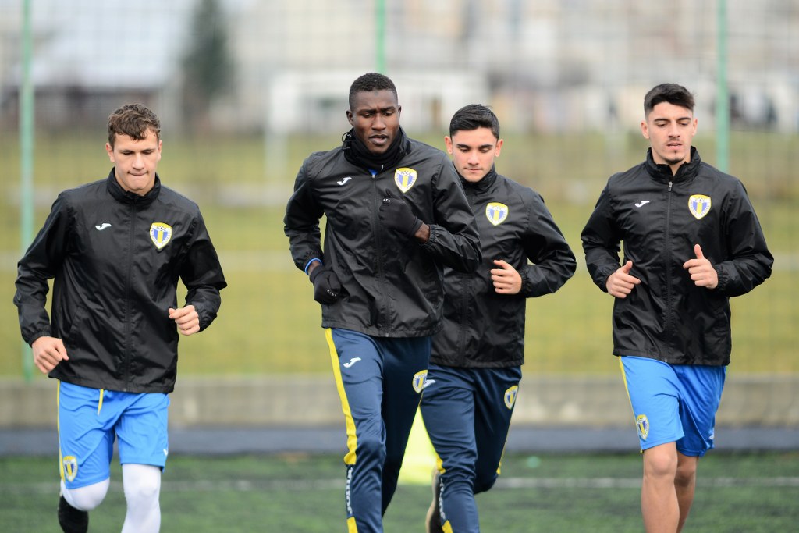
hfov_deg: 6.9
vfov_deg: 4.6
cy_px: 266
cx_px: 400
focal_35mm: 300
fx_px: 6659
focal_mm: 300
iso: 500
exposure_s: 1/1250
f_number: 2.8
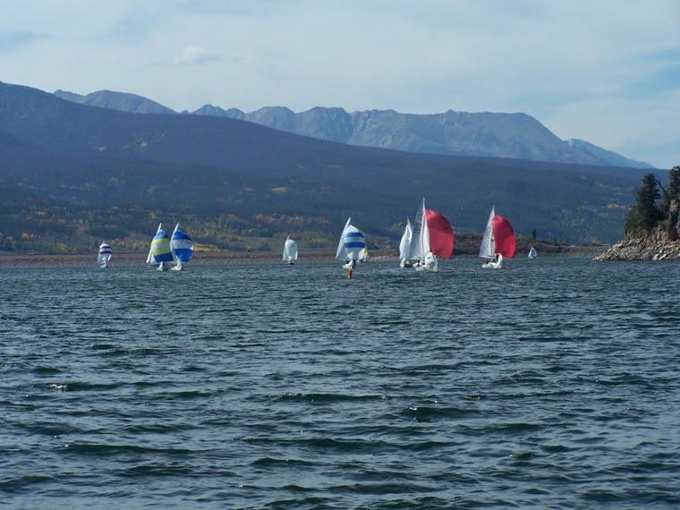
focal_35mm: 128
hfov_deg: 15.4
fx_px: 2514
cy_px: 255
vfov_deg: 11.6
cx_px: 340
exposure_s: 1/1000
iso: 80
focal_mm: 21.2
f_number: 4.5
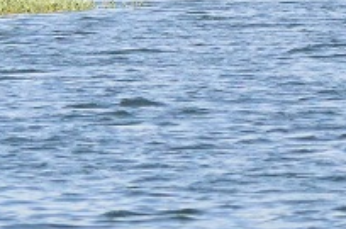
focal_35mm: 675
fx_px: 6472
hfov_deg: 3.0
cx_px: 691
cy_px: -237
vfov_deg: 2.0
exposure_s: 1/6400
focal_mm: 92
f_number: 5
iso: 1600
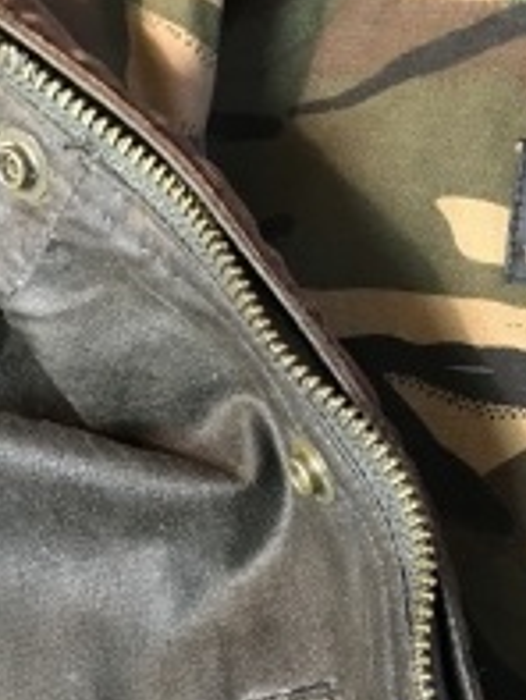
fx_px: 1437
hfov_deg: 20.0
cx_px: 549
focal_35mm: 71
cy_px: 476
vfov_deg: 27.2
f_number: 1.8
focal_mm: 3.99
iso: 100
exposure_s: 1/7
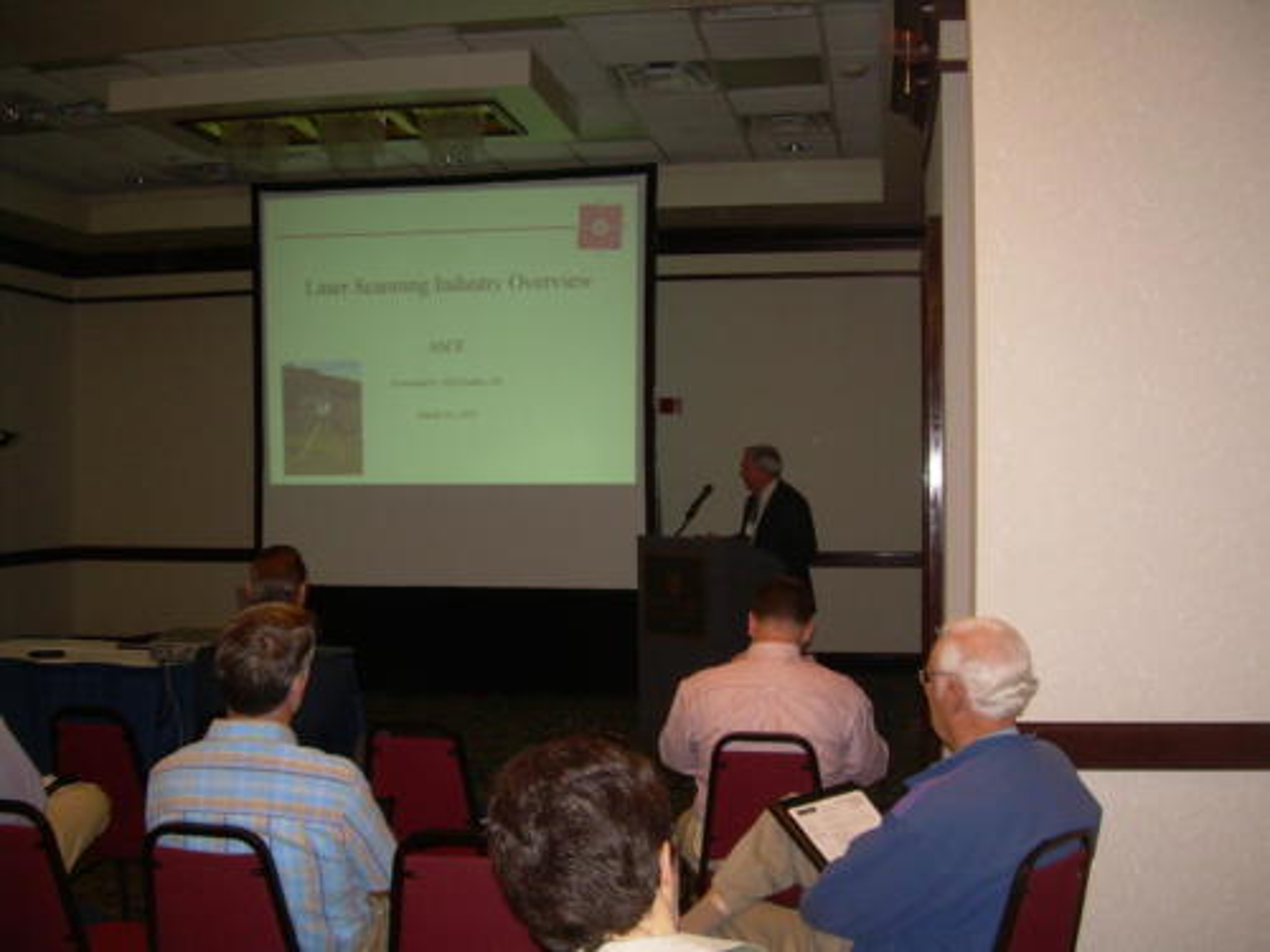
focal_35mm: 38
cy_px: 476
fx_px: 1394
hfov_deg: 49.0
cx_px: 635
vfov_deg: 37.7
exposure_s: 1/60
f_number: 2.8
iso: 119
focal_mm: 6.3
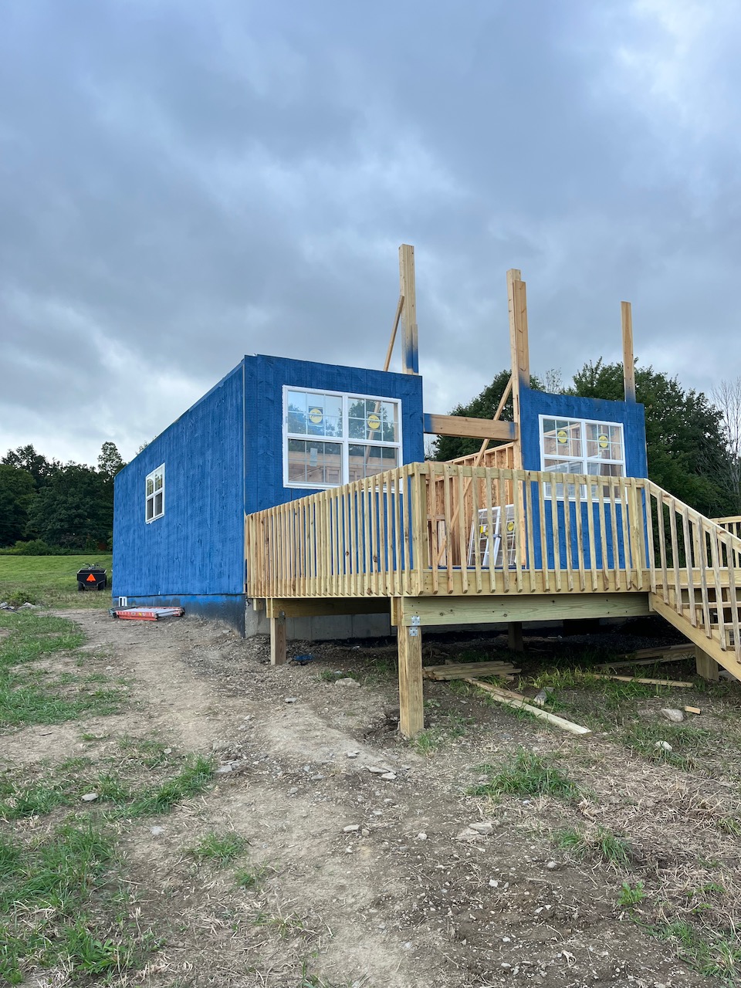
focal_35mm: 26
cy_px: 494
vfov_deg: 67.3
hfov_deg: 53.1
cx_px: 370
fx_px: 742
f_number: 1.6
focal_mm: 5.1
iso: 50
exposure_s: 1/967
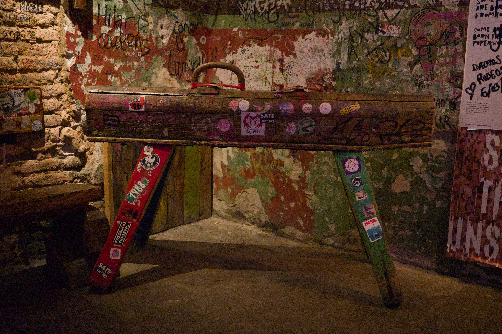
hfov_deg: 47.4
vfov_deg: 32.6
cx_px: 251
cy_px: 170
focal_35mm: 41
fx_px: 572
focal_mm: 26
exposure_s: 1/80
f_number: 2.8
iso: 8000
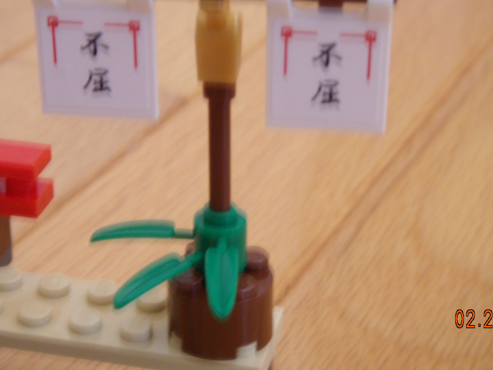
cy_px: 115
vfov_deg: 16.0
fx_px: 1310
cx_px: 240
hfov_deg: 21.3
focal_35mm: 92
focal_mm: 11
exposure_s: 1/5.64
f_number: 3.9
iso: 100
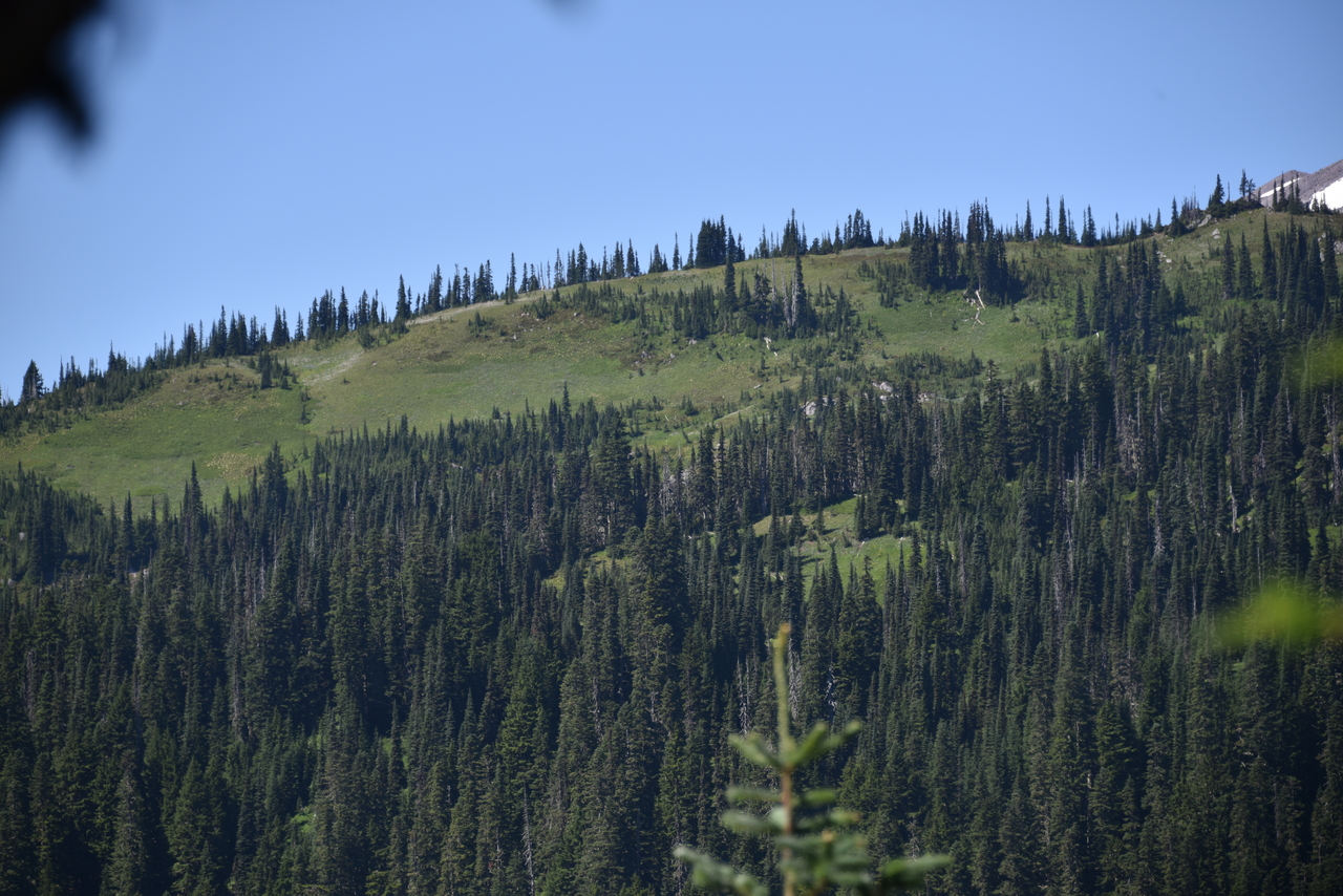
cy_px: 448
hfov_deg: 12.1
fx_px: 6343
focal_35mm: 170
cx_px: 672
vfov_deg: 8.1
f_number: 5.6
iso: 100
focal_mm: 170
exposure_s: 1/400
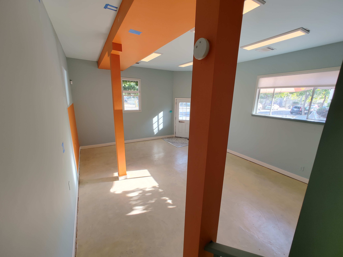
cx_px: 172
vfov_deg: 81.7
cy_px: 128
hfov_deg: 98.2
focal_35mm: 15
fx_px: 149
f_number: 1.9
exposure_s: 1/33
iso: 50
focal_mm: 1.78
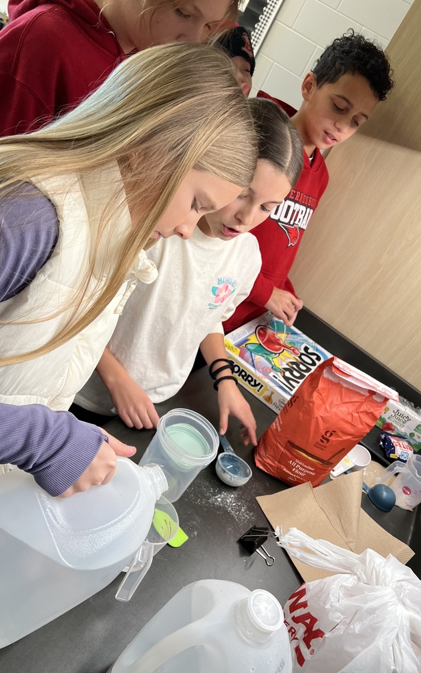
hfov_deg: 44.5
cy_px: 334
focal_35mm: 28
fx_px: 514
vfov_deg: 66.5
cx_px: 233
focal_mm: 5.7
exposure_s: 1/120
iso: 80
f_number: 1.5
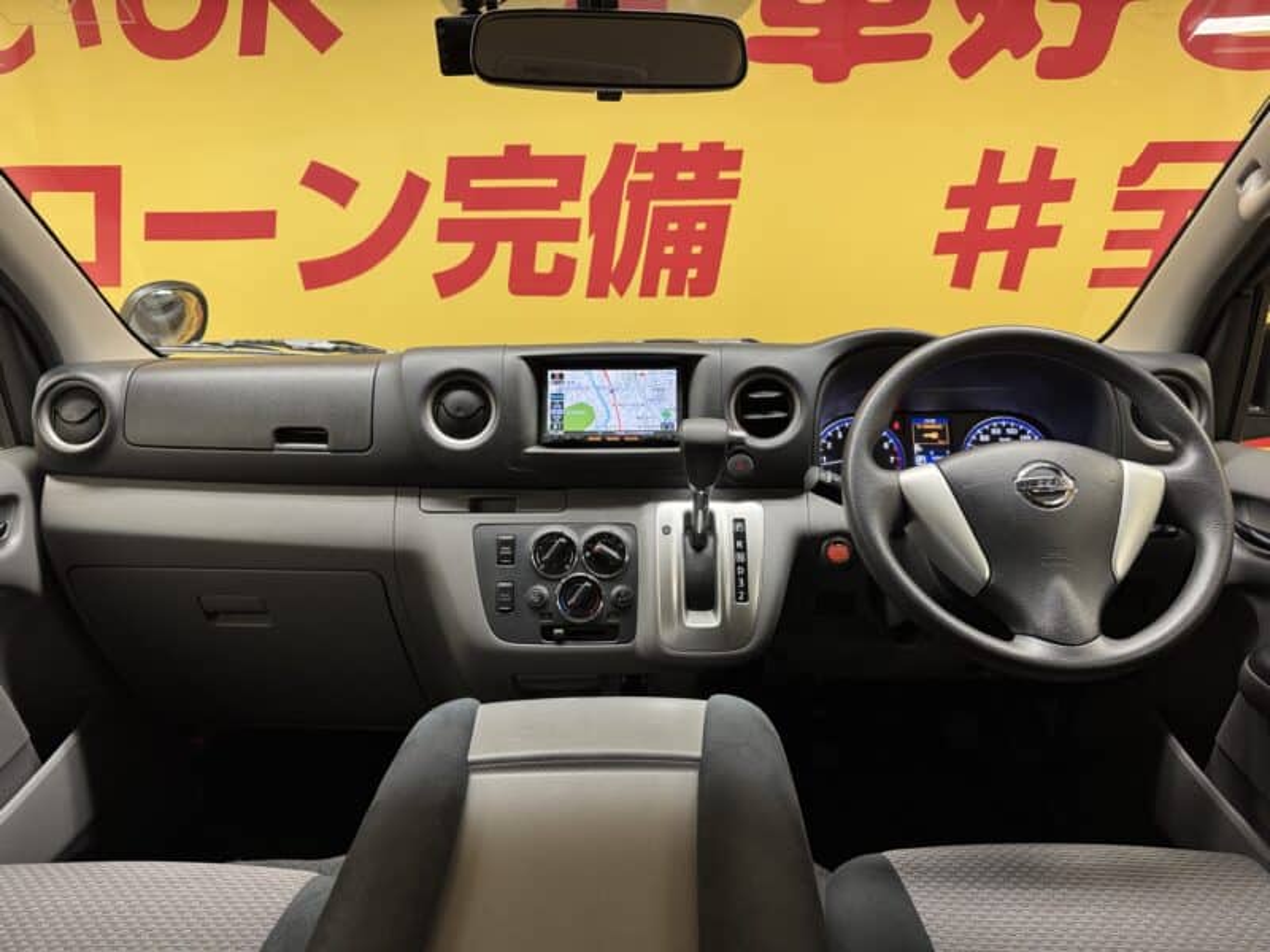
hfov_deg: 71.6
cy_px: 476
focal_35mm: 24
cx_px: 635
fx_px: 881
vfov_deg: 56.8
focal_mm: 6.76
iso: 200
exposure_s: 1/100
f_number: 1.78
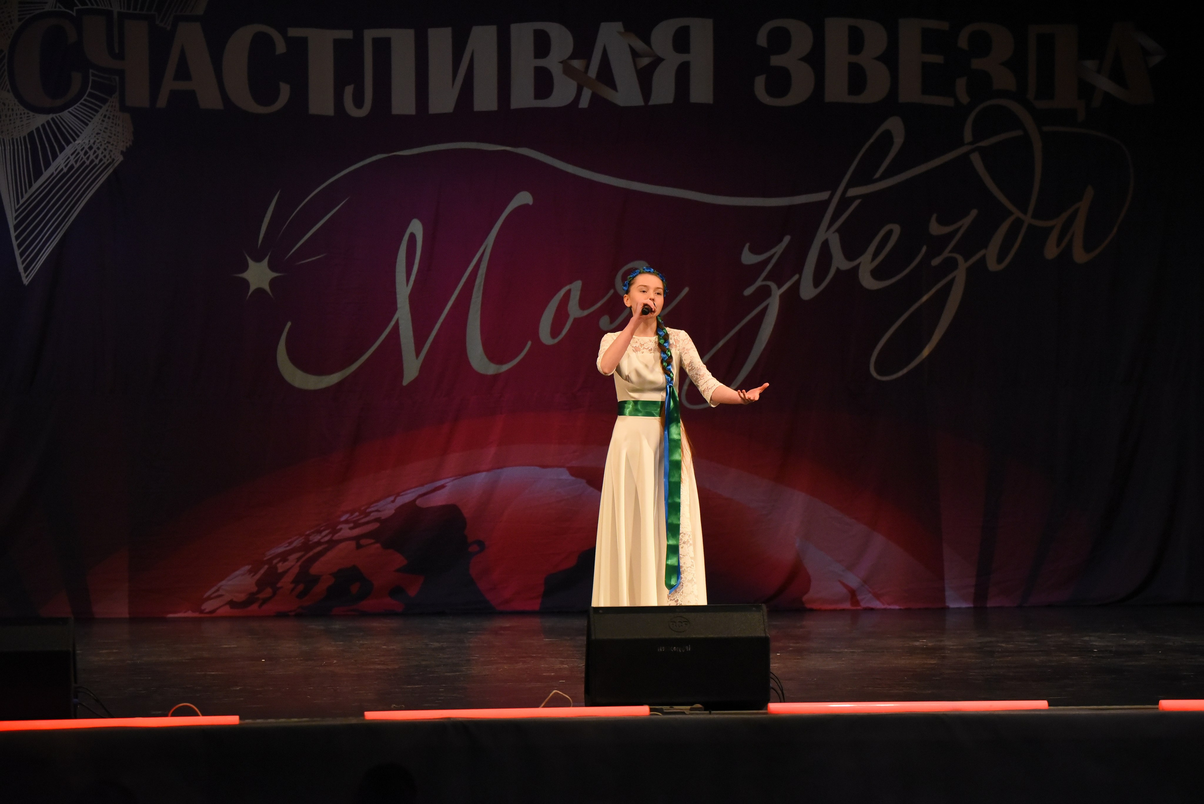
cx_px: 602
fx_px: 3513
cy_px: 402
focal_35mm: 105
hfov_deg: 19.4
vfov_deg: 13.1
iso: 5000
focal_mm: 105
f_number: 3.5
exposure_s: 1/640
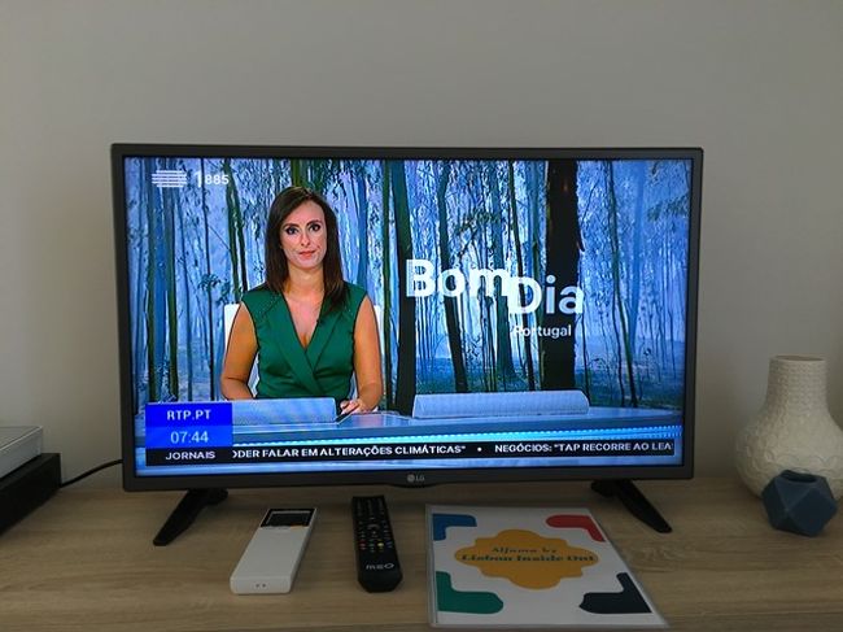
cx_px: 422
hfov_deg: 61.7
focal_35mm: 29
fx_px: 706
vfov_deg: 48.2
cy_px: 316
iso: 64
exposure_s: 1/33
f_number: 2.2
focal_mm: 4.15
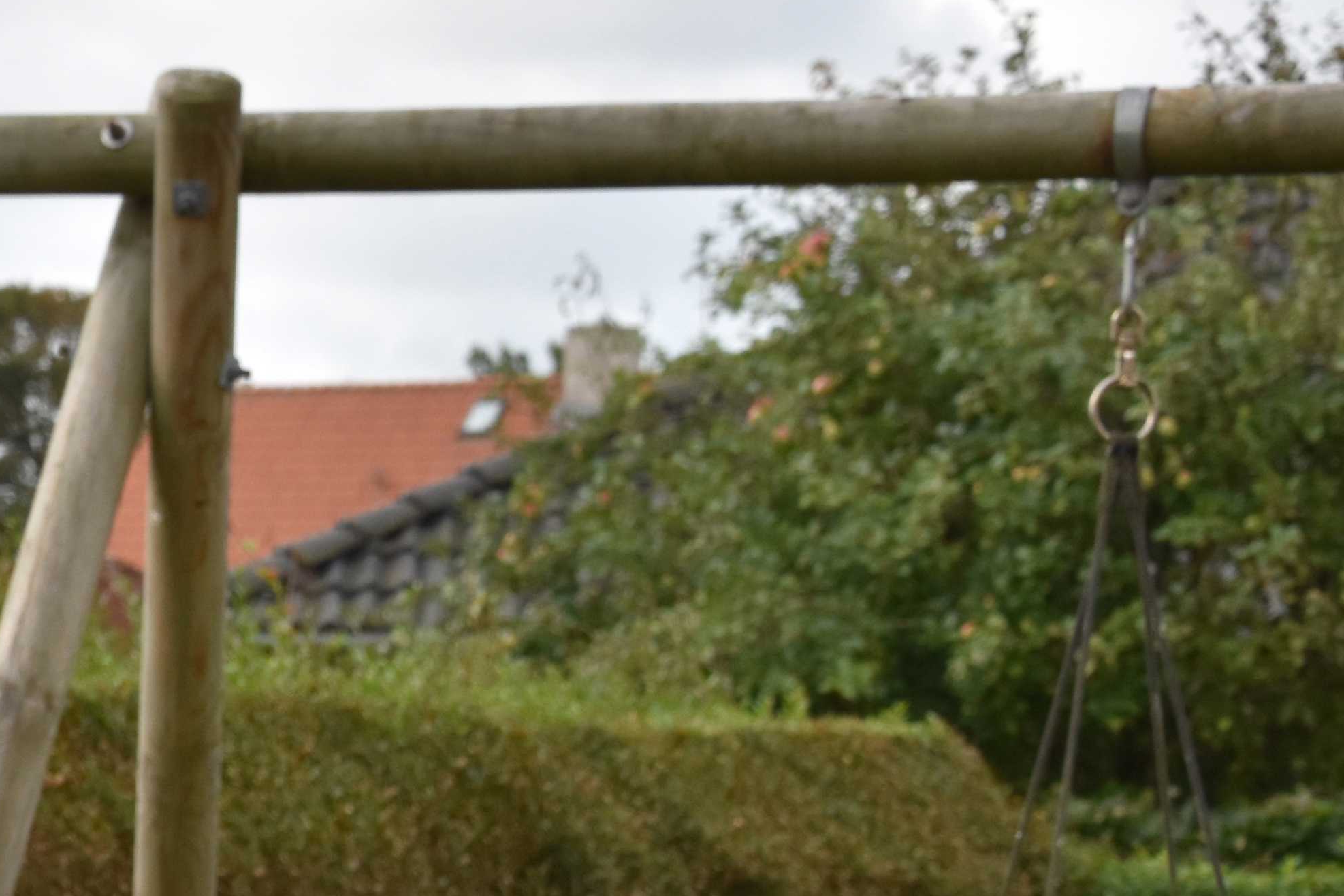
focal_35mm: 228
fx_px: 8511
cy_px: 1170
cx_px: -557
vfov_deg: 6.0
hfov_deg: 8.8
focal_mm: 50
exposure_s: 1/500
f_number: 8
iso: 400
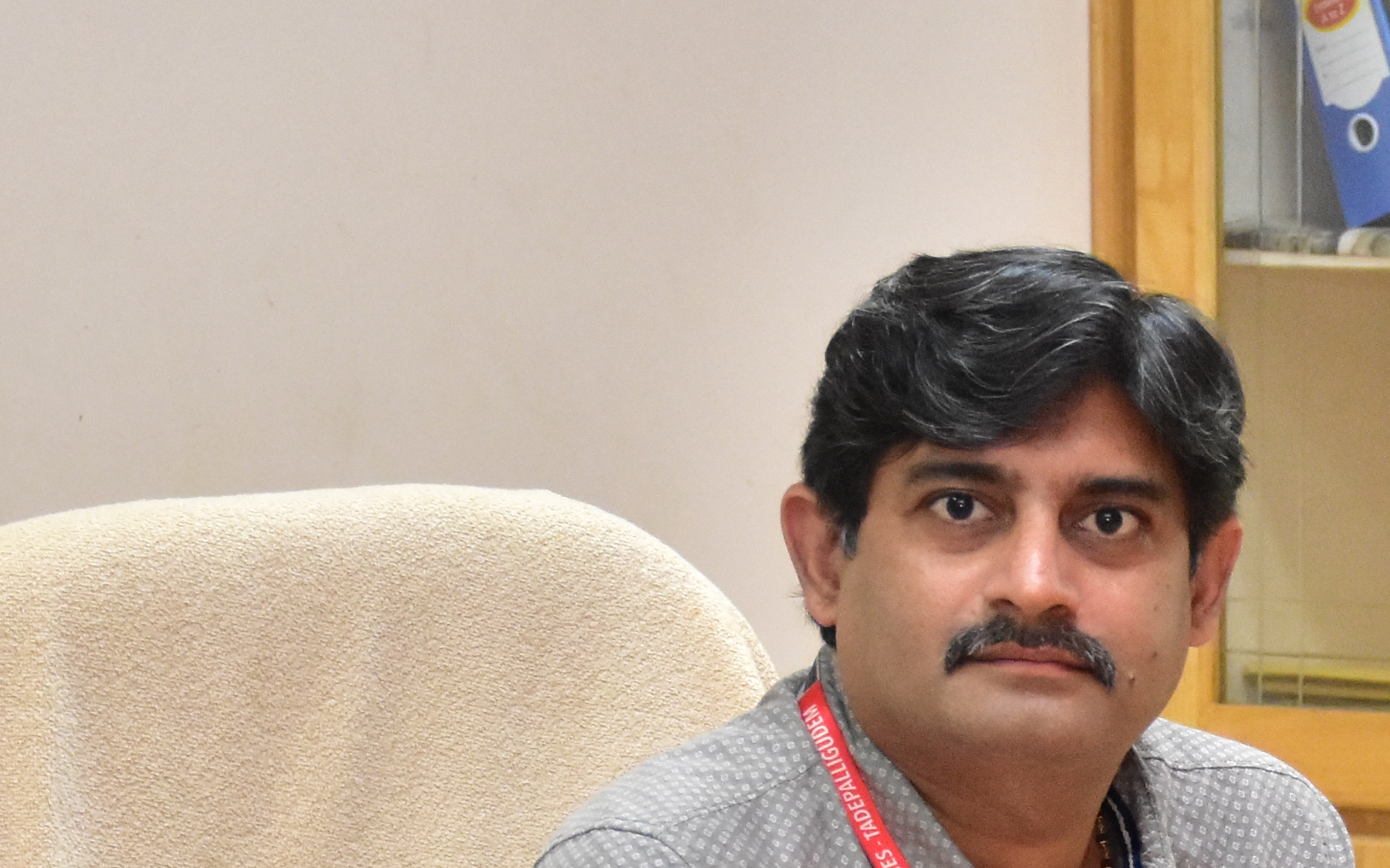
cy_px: 1133
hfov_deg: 10.5
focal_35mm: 197
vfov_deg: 6.6
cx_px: 1553
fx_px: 7462
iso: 2500
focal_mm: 42
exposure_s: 1/160
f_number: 5.6
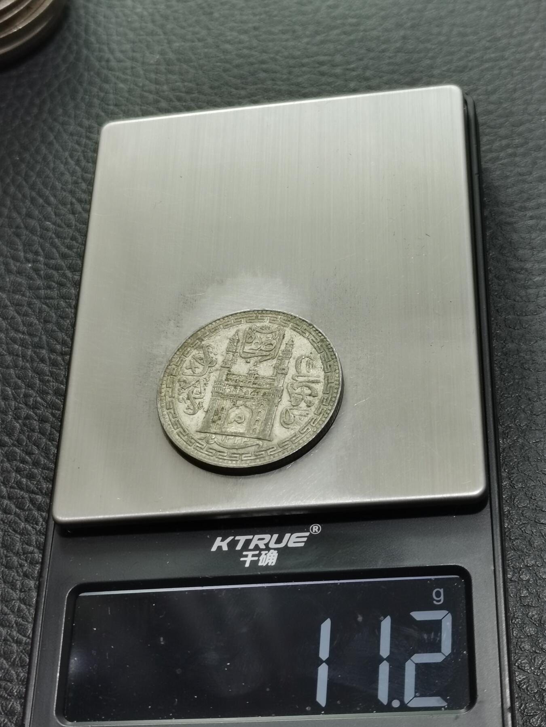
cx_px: 273
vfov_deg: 29.4
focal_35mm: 66
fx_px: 1388
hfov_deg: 22.3
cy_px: 364
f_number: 1.8
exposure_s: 1/100
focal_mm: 5.58
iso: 64
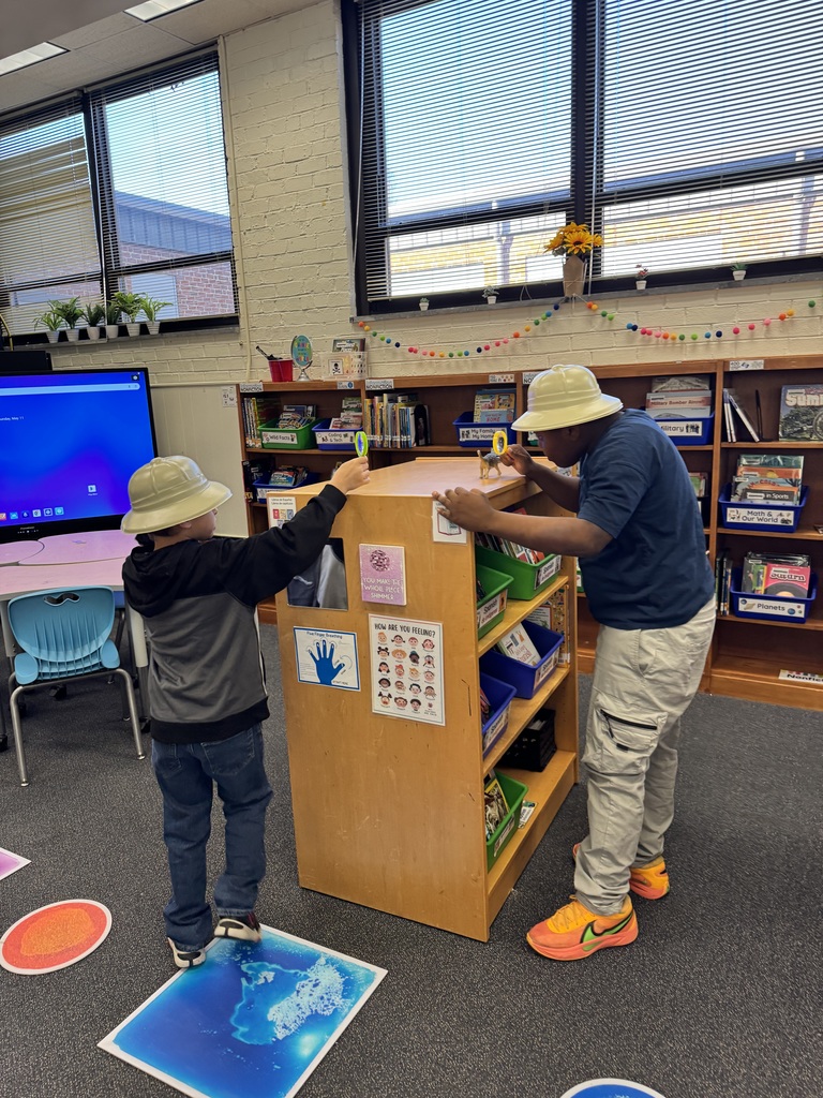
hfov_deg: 56.8
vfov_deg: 71.6
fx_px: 761
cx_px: 412
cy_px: 549
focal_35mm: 24
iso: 200
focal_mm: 6.76
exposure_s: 1/120
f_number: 1.78
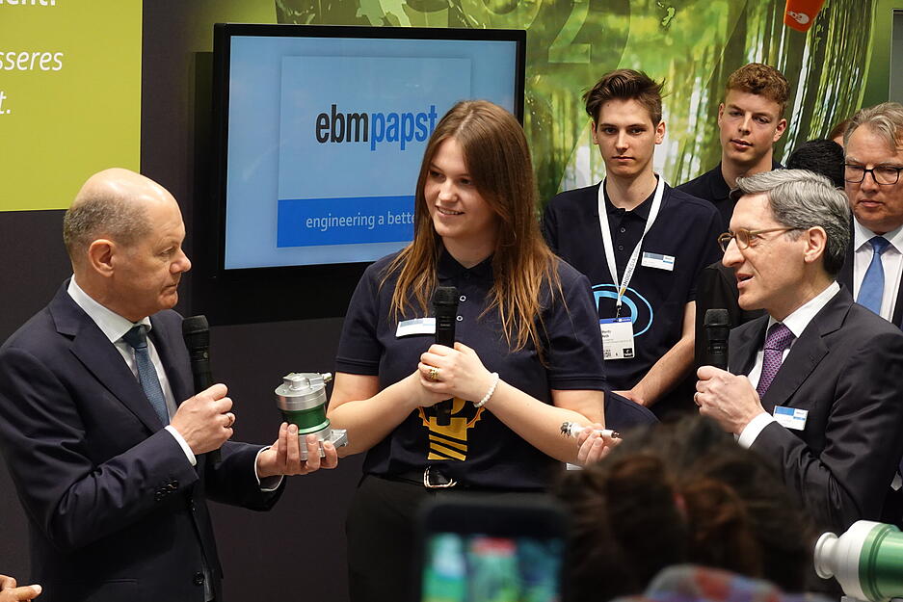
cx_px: 452
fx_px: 2935
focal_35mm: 117
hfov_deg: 17.5
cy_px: 301
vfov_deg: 11.7
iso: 500
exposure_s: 1/125
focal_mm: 42.74
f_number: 4.5
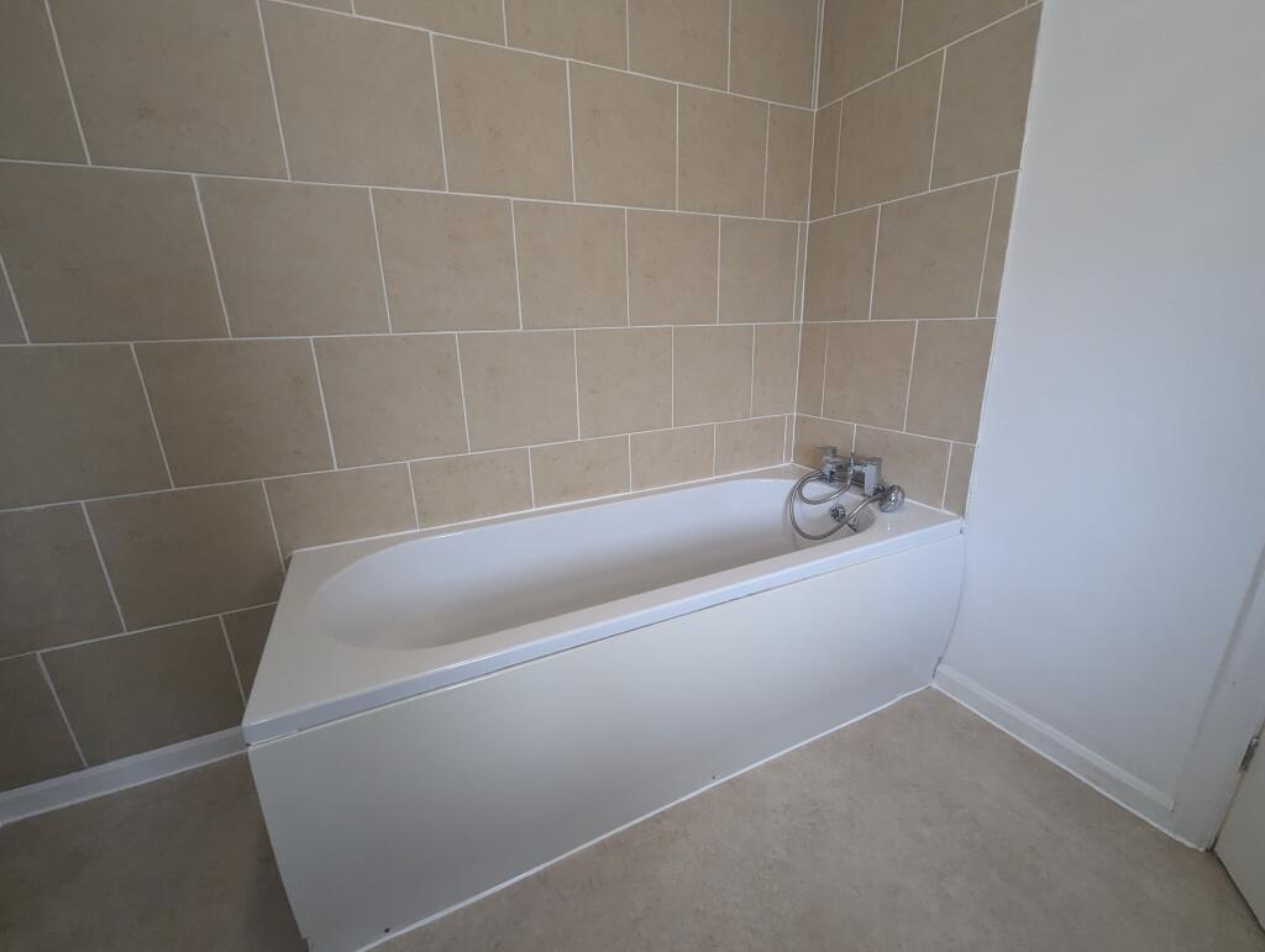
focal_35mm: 13
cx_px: 632
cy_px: 476
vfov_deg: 90.1
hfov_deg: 106.1
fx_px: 476
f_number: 2.2
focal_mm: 1.95
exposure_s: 1/60
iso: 561
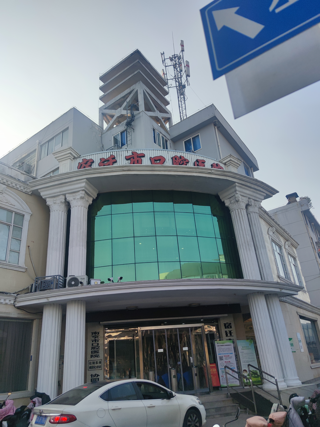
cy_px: 214
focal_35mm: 24
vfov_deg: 71.6
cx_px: 160
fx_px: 296
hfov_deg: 56.8
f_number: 1.69
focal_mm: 6.72
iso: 50
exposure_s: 1/2615
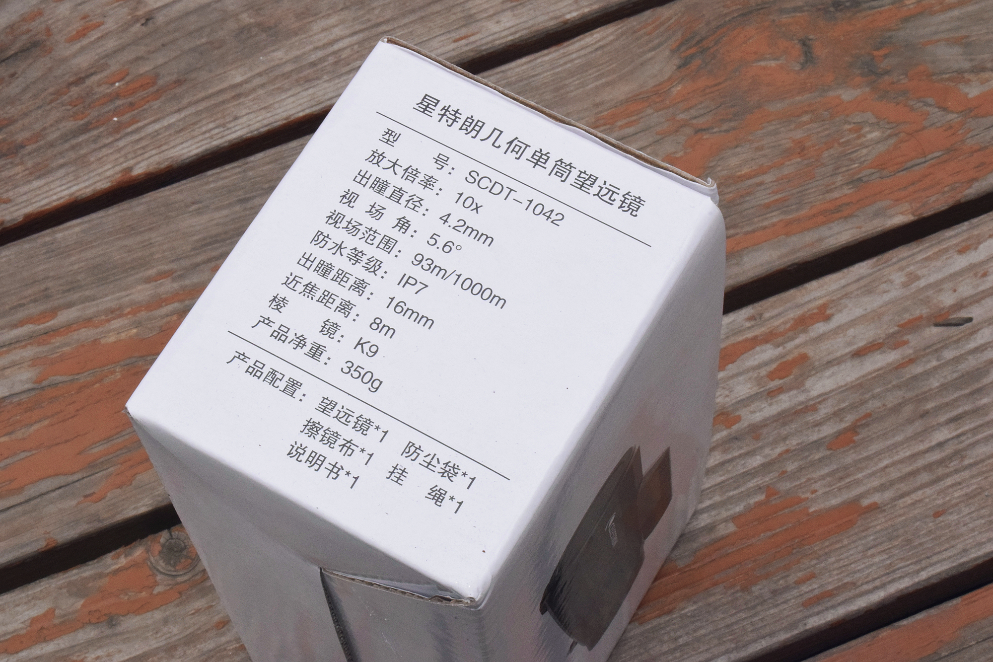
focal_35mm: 82
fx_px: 2275
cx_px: 496
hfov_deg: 24.6
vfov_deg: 16.6
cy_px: 331
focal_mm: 55
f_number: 36
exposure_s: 1/200
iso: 3200
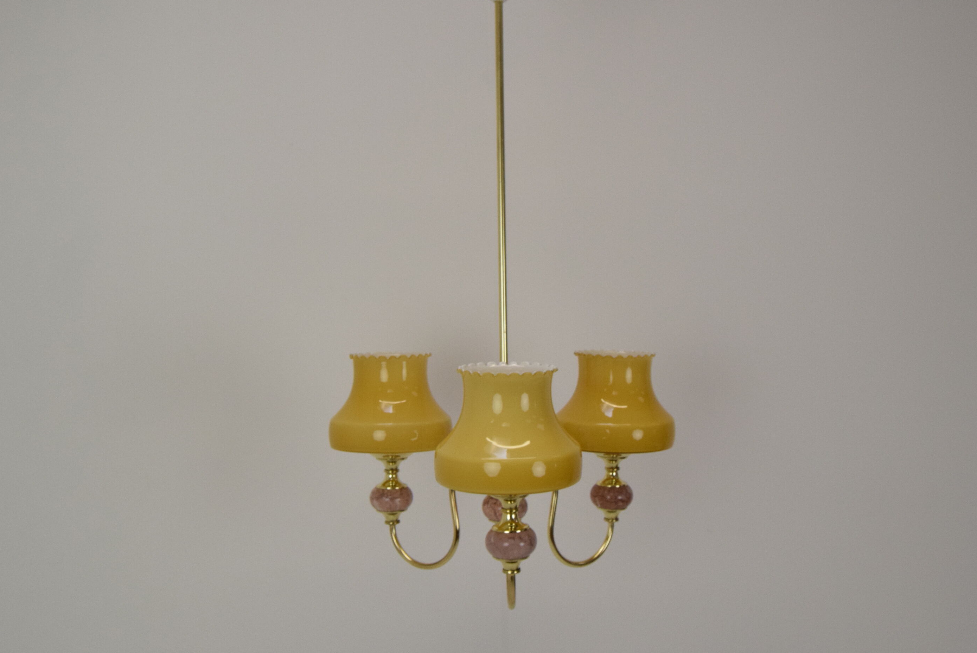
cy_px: 316
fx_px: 1141
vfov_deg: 31.9
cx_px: 508
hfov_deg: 46.4
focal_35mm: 42
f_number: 10
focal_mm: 26
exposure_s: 1/400
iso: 1600
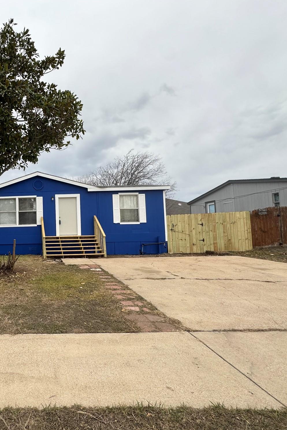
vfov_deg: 84.0
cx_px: 23
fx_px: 239
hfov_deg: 53.3
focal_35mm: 20
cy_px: 219
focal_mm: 2.22
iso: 40
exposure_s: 1/298
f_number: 2.2
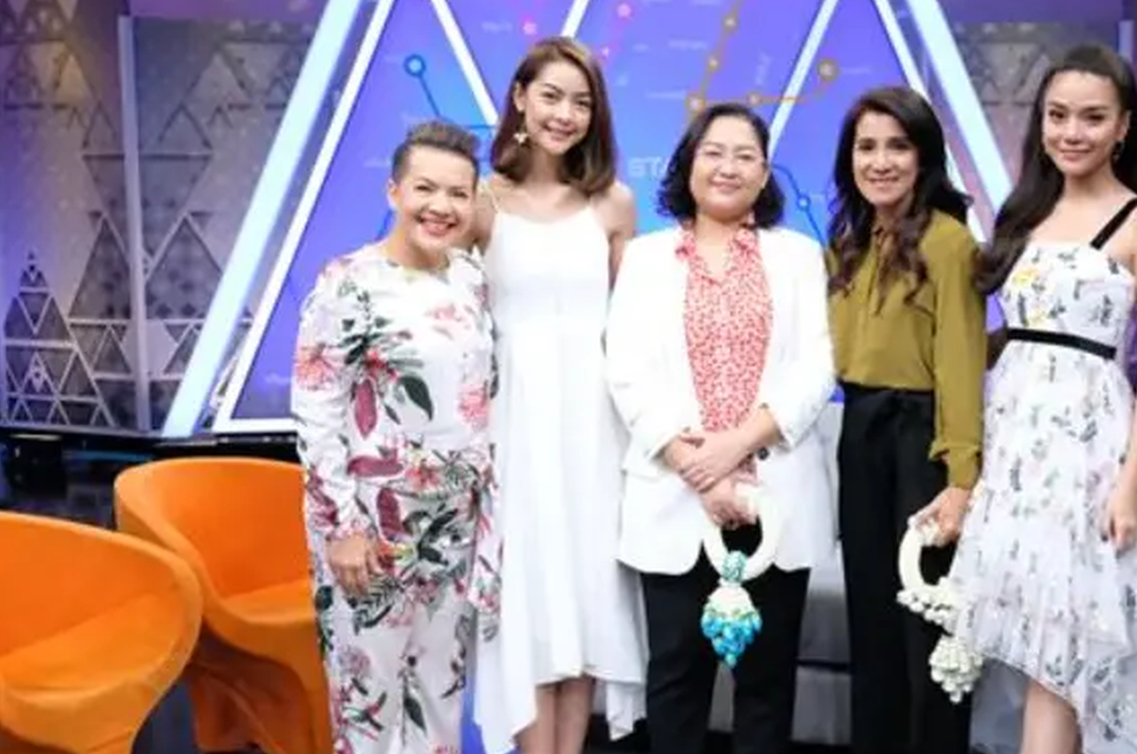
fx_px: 1671
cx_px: 791
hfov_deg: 37.0
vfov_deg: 25.4
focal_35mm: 53
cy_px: 422
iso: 12800
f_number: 10
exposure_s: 1/640
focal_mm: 25.4
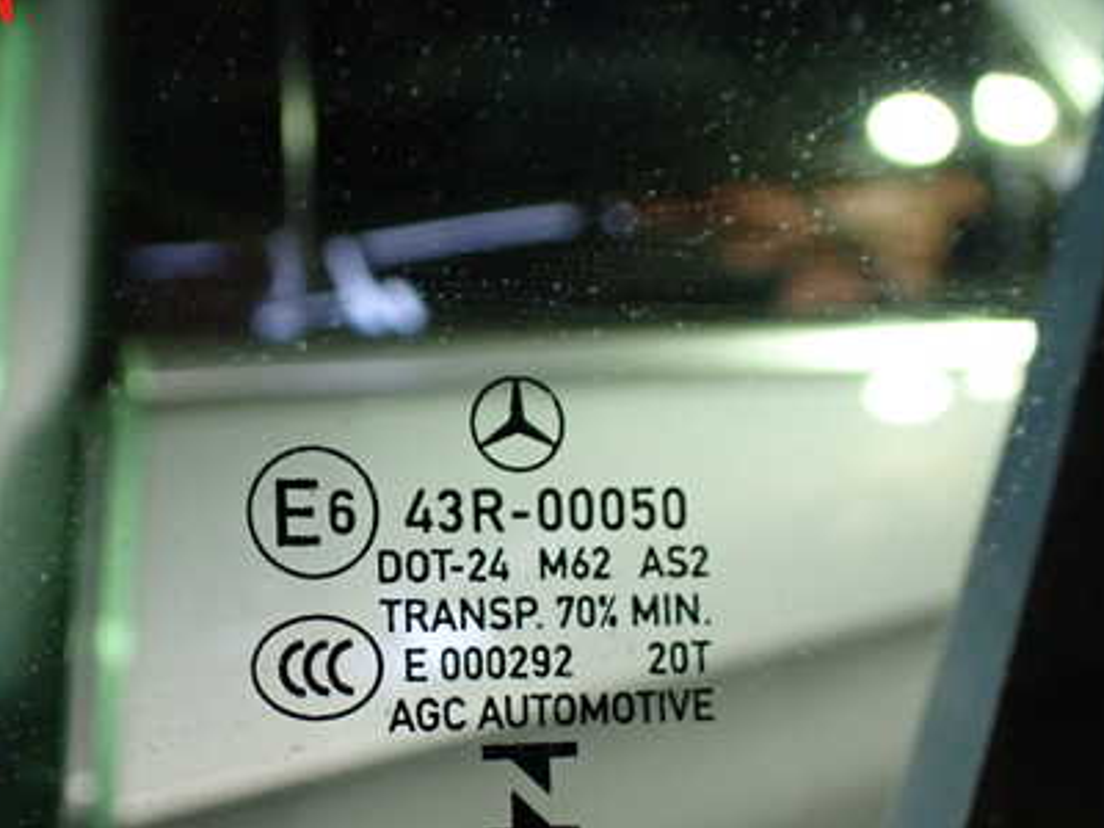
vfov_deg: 31.8
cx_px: 339
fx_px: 1435
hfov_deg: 41.4
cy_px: 591
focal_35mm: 45
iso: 800
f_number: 2.3
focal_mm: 5.4
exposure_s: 1/80
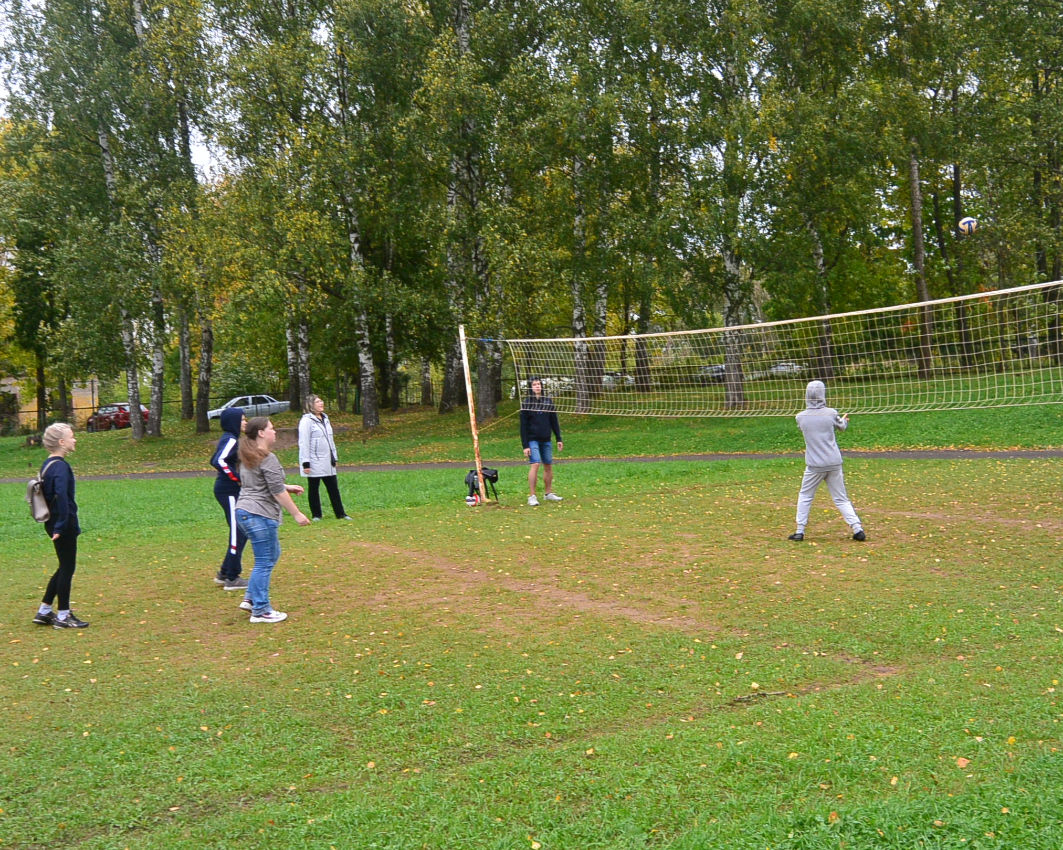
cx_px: 633
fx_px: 1227
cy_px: 413
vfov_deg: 38.2
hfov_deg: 46.6
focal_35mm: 39
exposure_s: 1/200
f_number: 4
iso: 200
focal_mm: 11
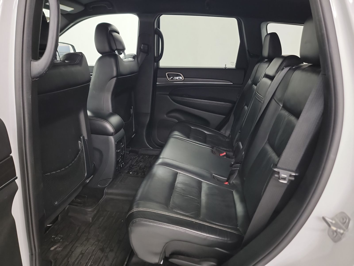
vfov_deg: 56.8
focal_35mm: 24
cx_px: 177
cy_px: 133
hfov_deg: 71.6
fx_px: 245
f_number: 1.8
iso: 784
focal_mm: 6.7
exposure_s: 1/14
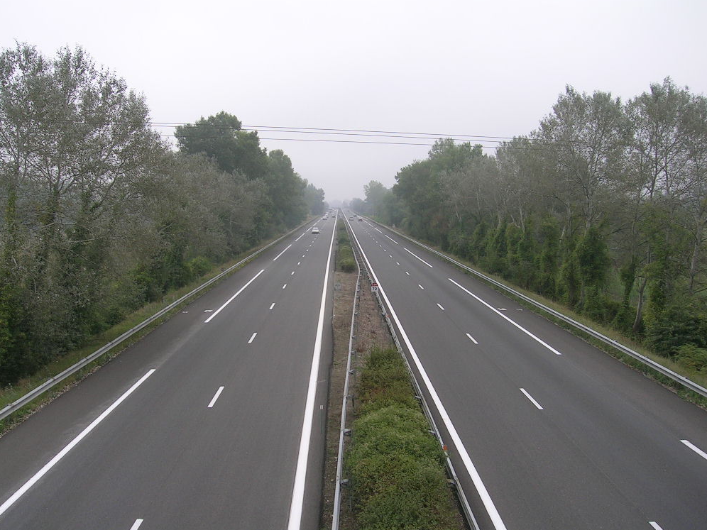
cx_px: 349
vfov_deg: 39.7
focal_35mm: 36
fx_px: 735
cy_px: 268
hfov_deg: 51.4
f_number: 4.8
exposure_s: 1/204
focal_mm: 5.4
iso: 50
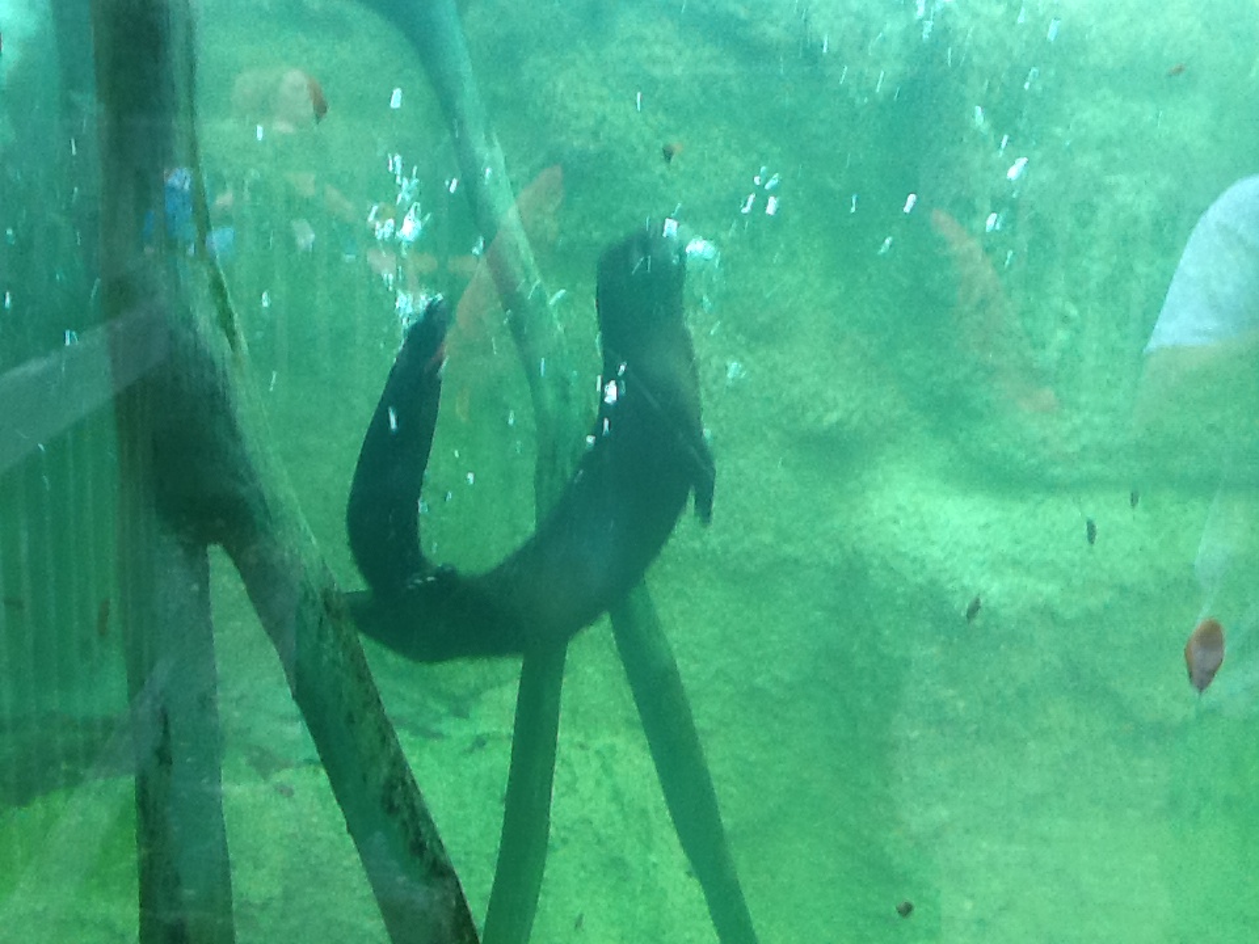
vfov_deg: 44.2
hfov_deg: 56.8
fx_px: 1164
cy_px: 472
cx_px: 630
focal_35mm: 32
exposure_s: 1/40
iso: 80
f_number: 2.4
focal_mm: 2.03
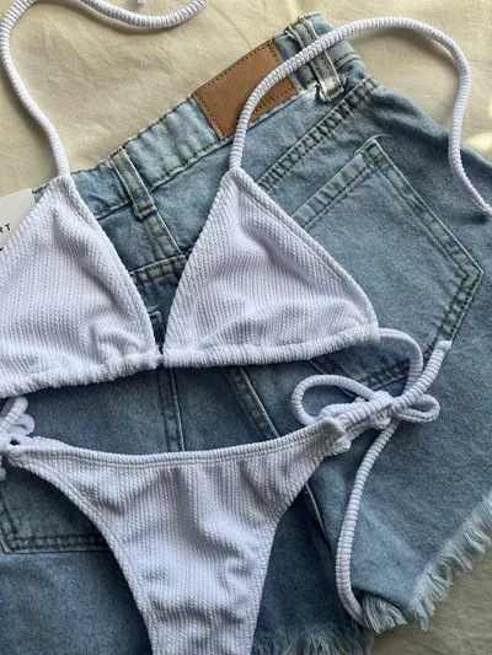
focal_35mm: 26
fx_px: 493
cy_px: 328
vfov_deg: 67.3
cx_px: 246
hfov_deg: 53.1
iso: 50
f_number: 1.6
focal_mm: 5.1
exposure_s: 1/504
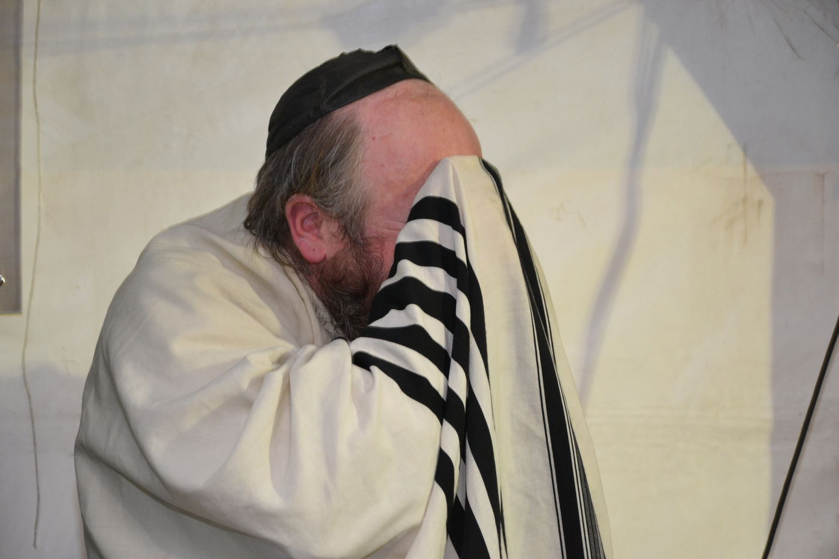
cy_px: 280
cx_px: 420
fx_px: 2971
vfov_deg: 10.8
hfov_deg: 16.1
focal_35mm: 128
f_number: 5.6
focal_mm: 85
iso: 1400
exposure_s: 1/60
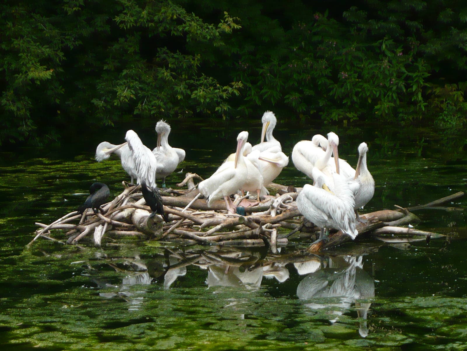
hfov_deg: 12.3
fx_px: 2159
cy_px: 176
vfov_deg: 9.3
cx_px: 234
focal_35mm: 160
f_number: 5.1
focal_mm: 16.5
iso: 160
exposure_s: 1/125
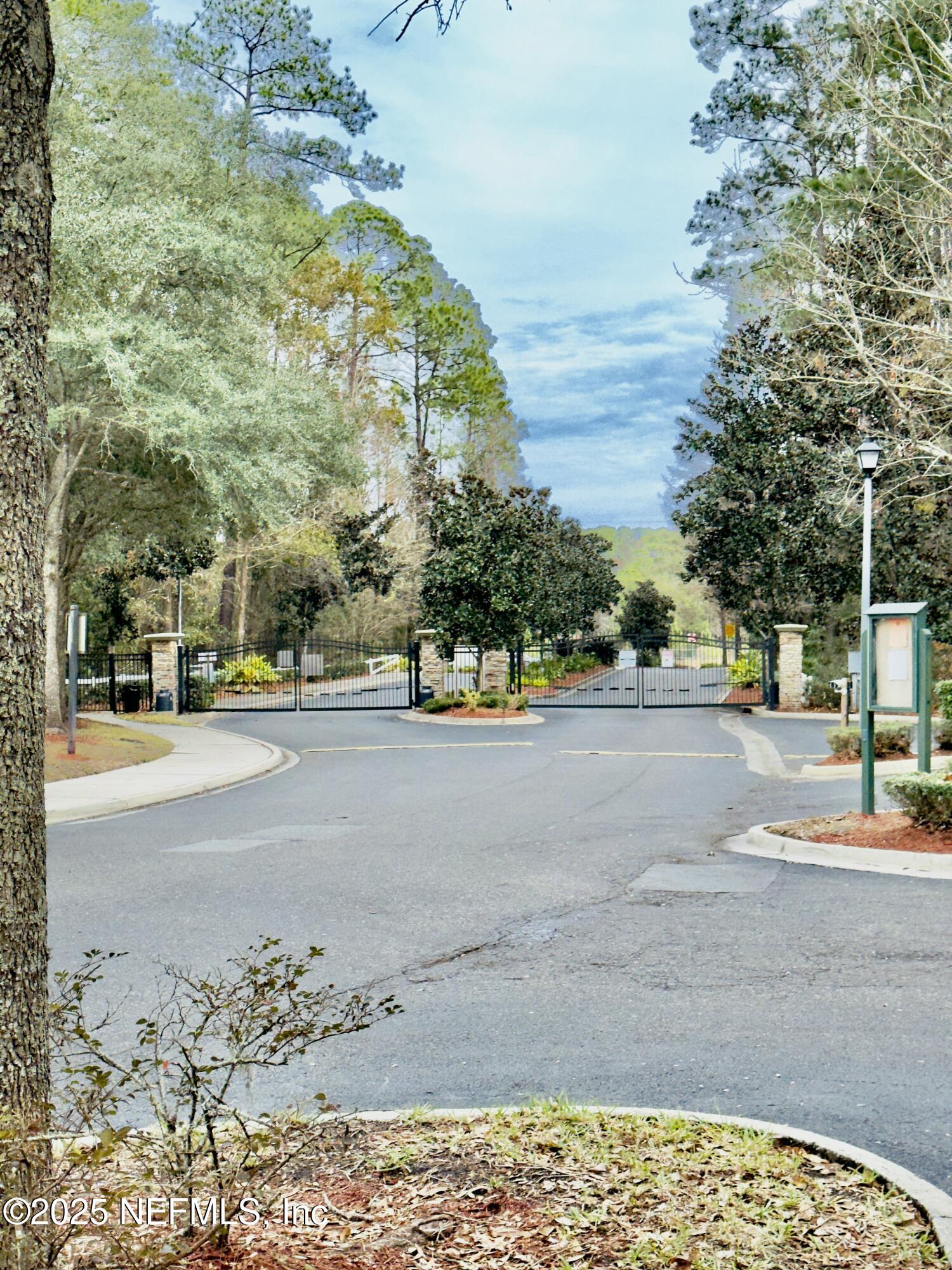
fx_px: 1760
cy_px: 635
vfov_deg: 39.7
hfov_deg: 30.3
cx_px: 476
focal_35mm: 48
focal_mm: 6.76
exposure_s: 1/2045
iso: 100
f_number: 1.78
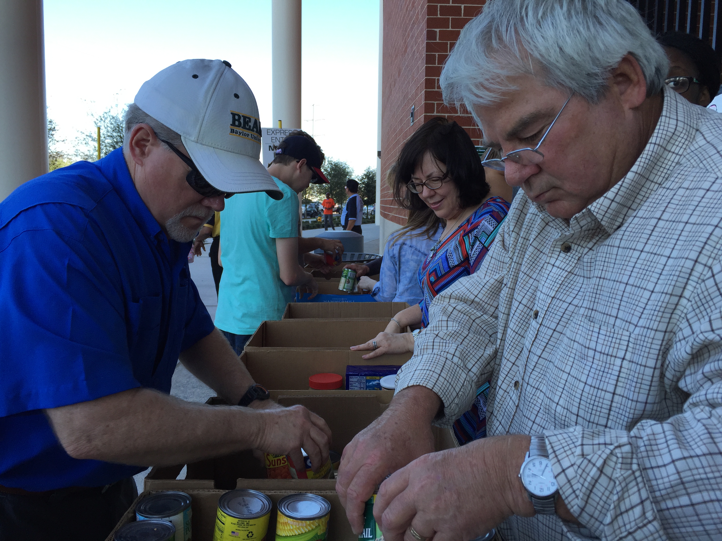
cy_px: 270
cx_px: 361
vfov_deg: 48.2
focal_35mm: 29
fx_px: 605
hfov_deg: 61.7
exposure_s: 1/353
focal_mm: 4.15
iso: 32
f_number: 2.2
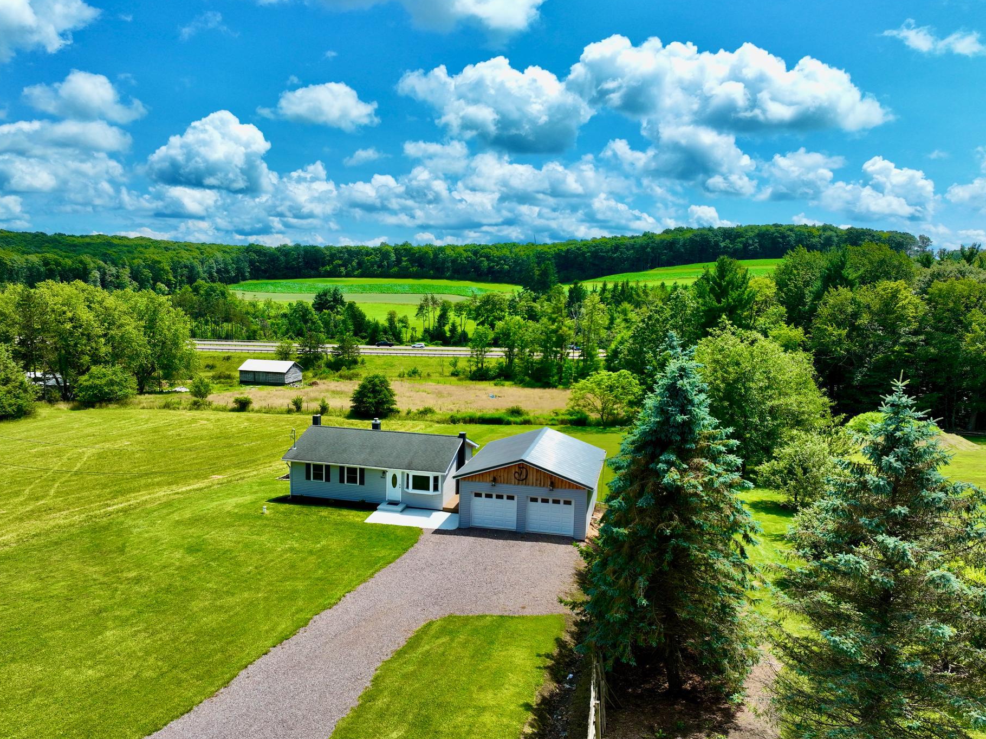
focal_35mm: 27
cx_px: 452
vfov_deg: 51.3
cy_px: 391
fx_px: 769
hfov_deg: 65.2
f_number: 2.8
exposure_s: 1/2500
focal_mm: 12.29
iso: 200
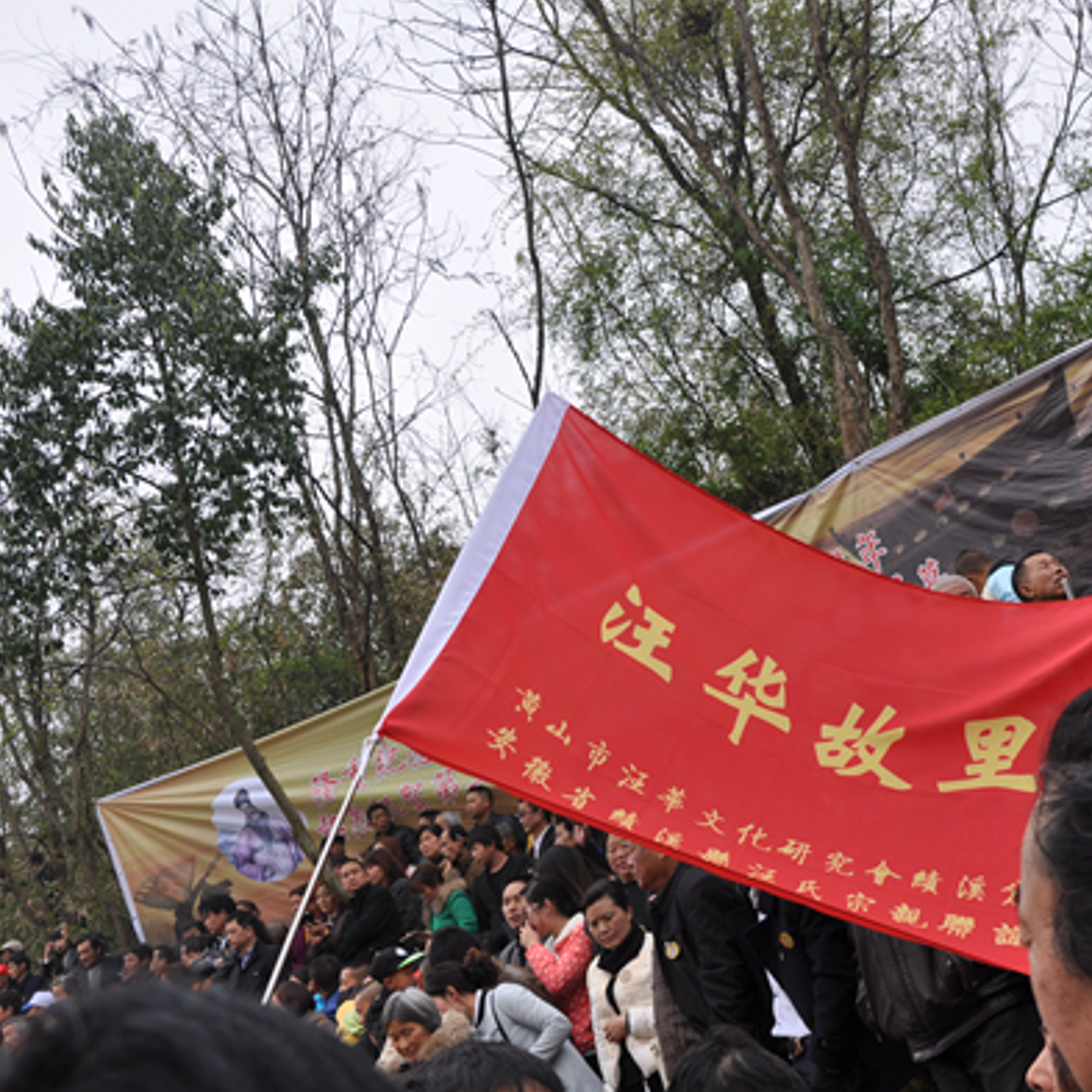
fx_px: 1736
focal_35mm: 49
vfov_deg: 34.9
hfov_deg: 34.7
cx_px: 692
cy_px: 546
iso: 200
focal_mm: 25
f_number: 8
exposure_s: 1/250
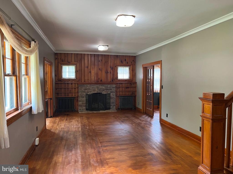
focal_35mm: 26
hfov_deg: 67.3
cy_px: 87
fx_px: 175
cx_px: 116
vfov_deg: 53.1
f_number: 1.5
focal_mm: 5.7
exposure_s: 1/60
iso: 160
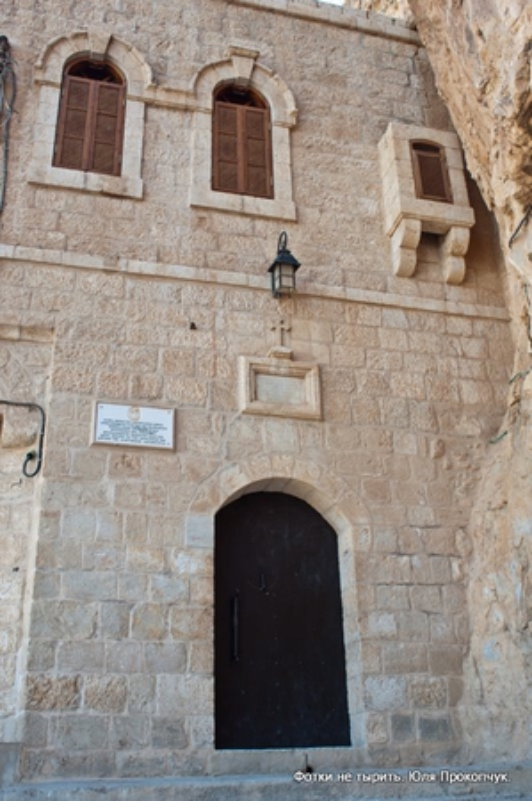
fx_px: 800
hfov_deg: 36.8
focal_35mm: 36
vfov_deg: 53.2
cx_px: 266
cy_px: 400
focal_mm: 24
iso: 100
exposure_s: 1/250
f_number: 5
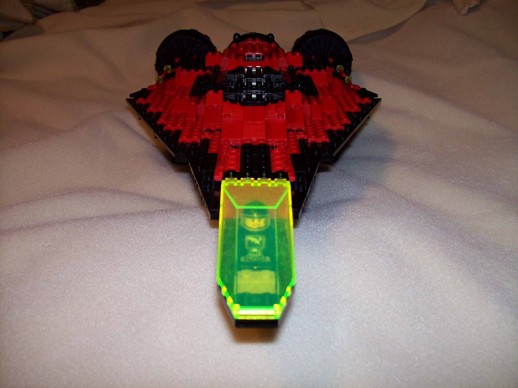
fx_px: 539
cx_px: 259
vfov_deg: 39.6
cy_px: 194
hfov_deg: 51.4
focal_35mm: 36
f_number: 2.7
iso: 80
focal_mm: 6
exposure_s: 1/64
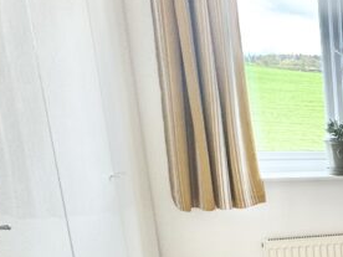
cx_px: 618
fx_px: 515
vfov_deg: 27.4
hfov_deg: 22.1
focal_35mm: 52
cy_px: 211
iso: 100
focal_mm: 2.22
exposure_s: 1/100
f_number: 2.2
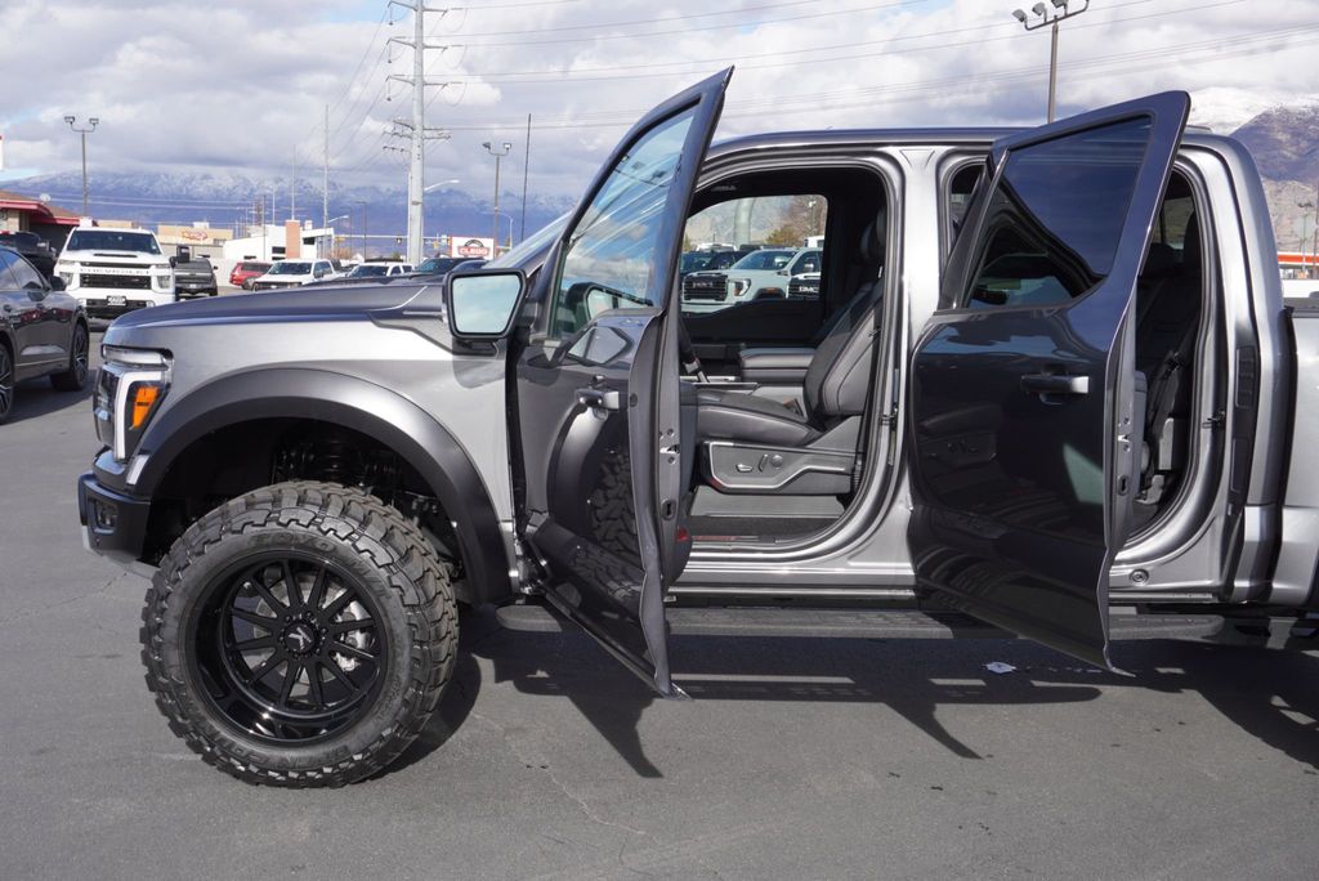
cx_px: 660
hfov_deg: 53.1
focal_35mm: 36
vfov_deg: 36.9
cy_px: 440
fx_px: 1320
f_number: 8
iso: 100
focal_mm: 24
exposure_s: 1/200
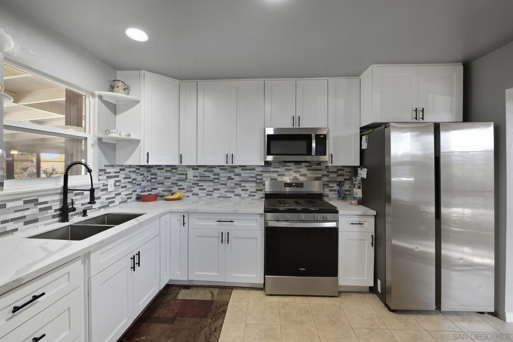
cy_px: 171
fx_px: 214
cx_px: 256
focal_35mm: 15
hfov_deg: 100.4
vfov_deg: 77.4
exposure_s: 1/80
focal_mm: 15
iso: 1600
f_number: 8
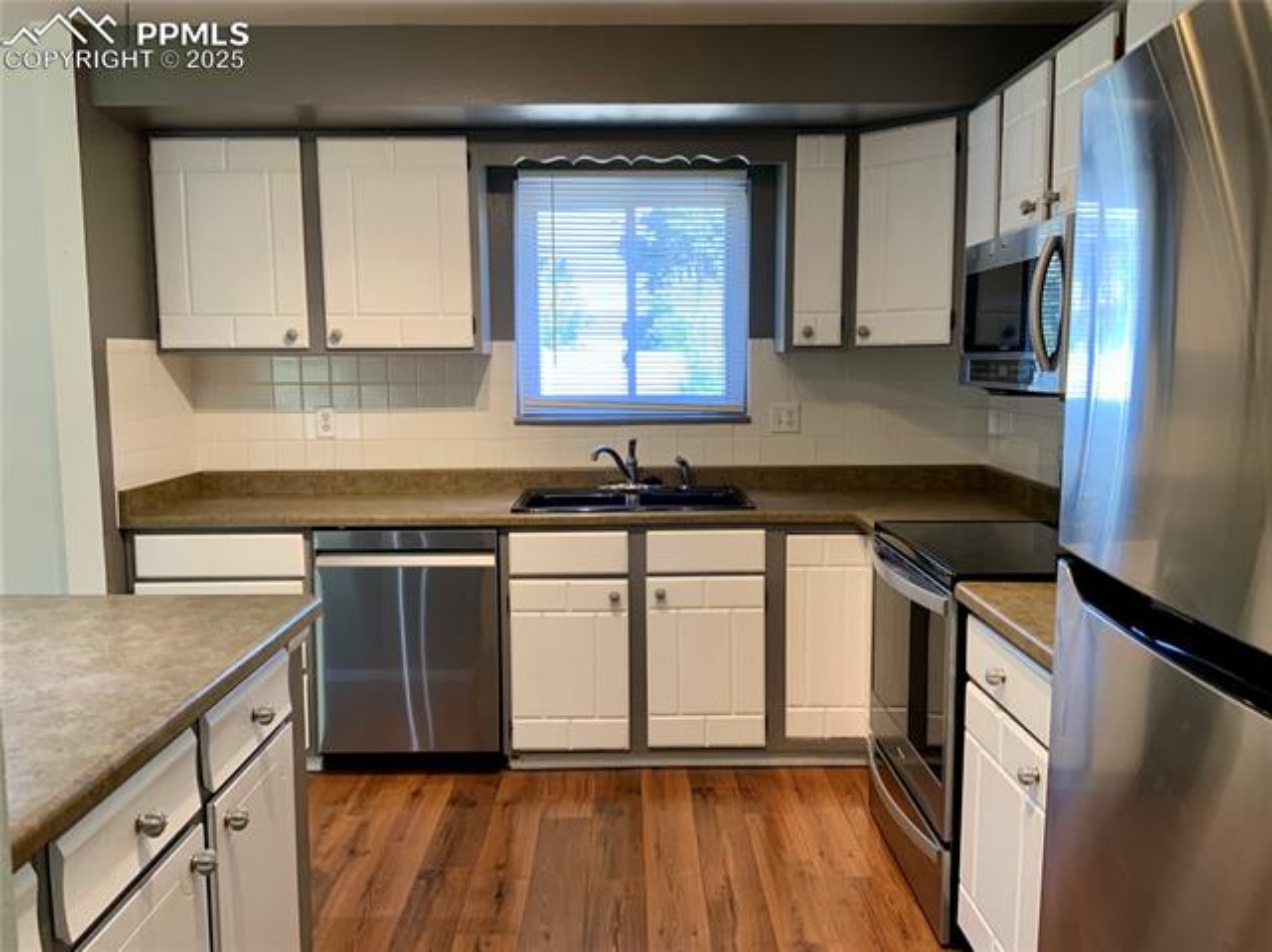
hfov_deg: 61.7
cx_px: 636
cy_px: 476
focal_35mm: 29
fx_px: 1065
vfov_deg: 48.2
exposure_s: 1/60
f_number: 1.8
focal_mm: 3
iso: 64
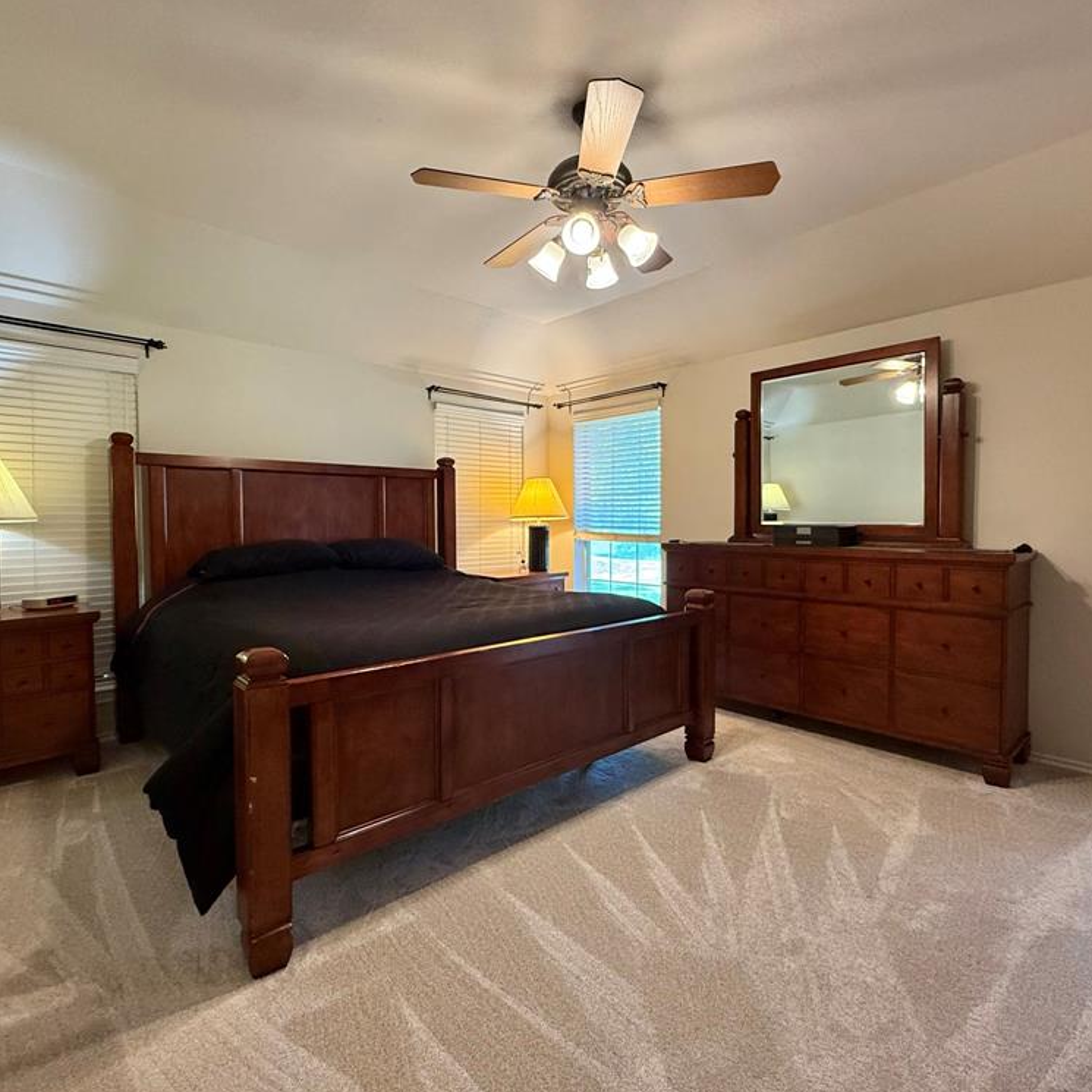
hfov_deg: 84.0
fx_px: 607
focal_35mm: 17
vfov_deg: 84.0
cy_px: 538
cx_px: 538
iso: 320
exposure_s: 1/60
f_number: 2.2
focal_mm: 2.22
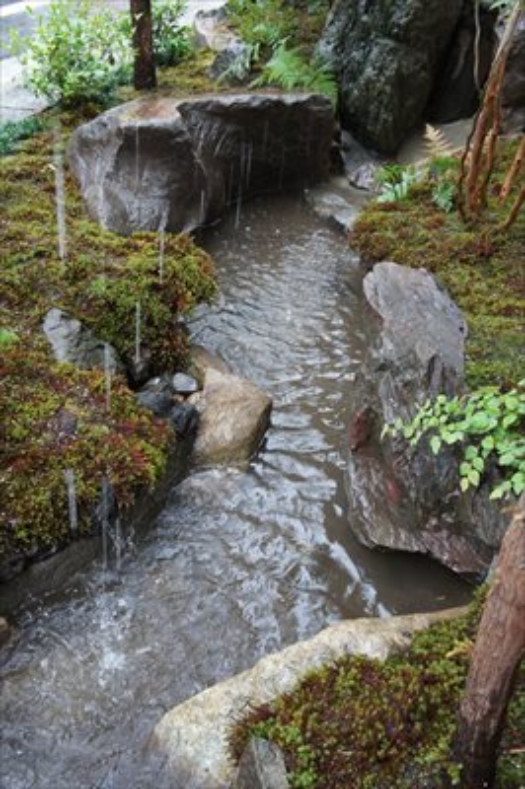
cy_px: 394
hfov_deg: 36.8
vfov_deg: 53.2
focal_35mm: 36
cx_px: 262
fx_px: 789
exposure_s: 1/50
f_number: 4
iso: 1600
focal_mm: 24
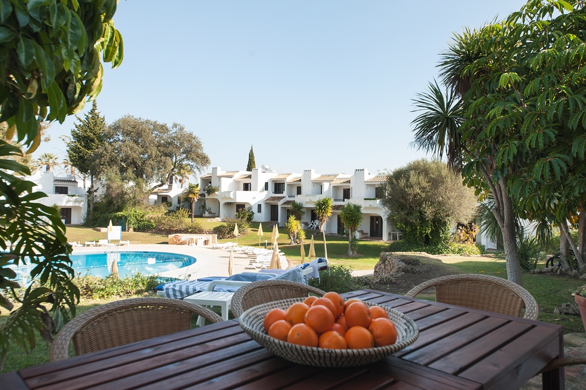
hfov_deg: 73.8
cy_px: 195
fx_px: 390
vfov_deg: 53.1
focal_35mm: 24
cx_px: 293
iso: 200
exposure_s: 1/160
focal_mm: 24
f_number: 8
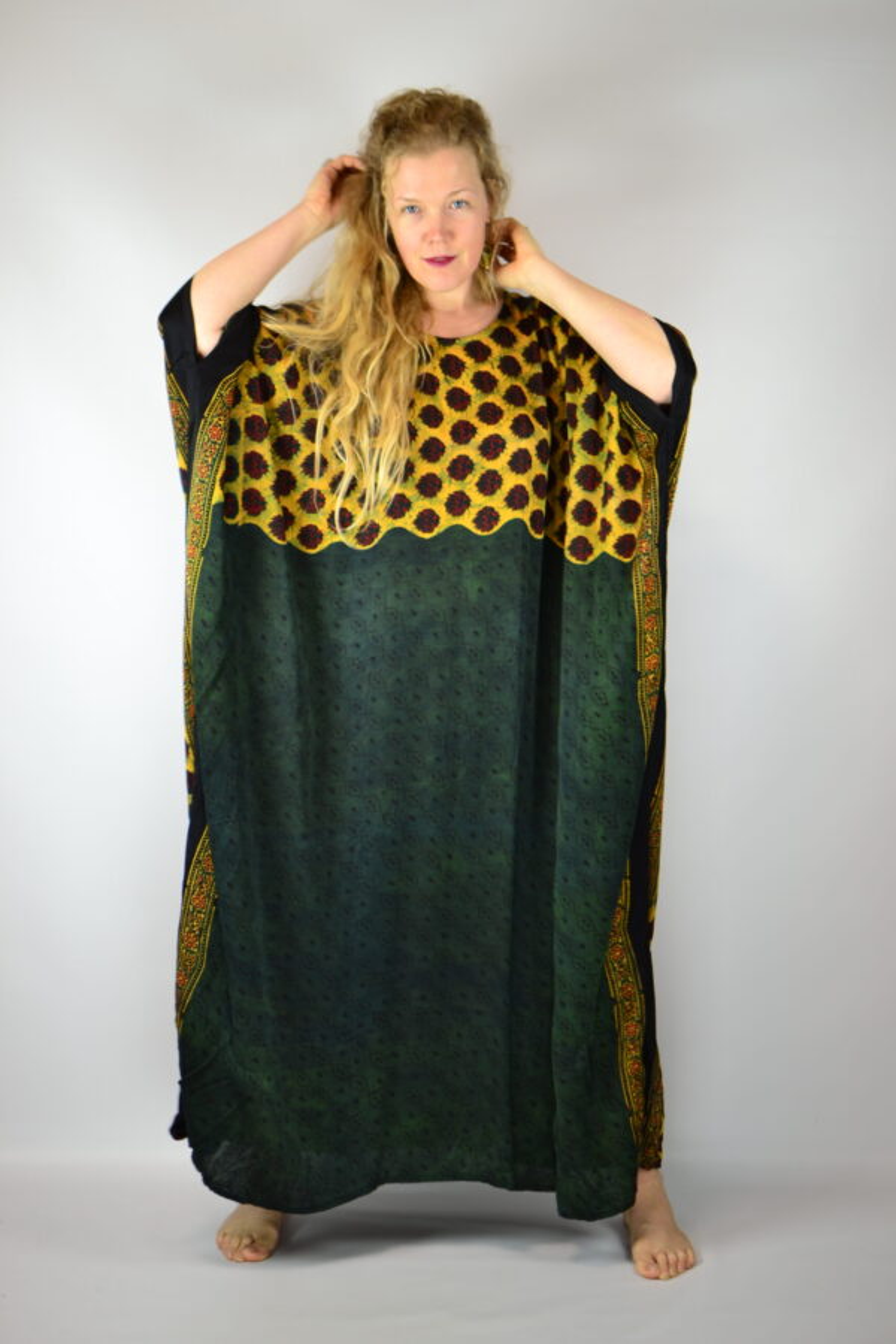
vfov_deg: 37.9
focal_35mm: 52
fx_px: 1960
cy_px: 672
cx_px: 448
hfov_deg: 25.8
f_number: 1.8
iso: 100
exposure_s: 1/40
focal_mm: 35
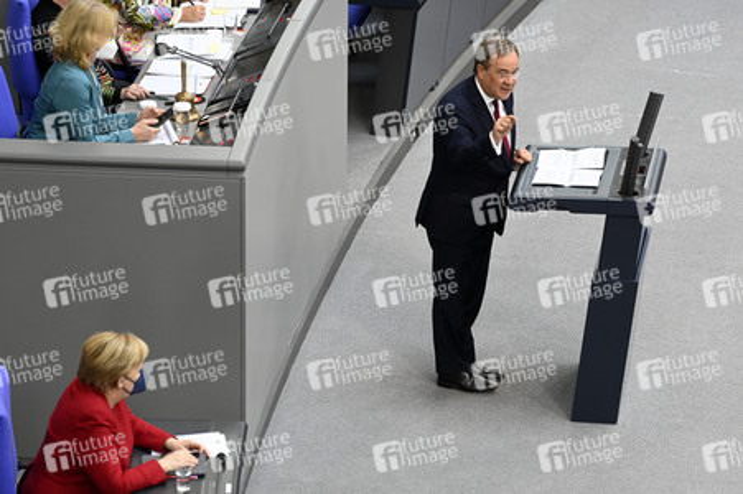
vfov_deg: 6.9
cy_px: 247
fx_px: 4125
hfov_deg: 10.3
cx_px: 372
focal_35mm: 200
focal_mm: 200
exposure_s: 1/320
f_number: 5.6
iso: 5000
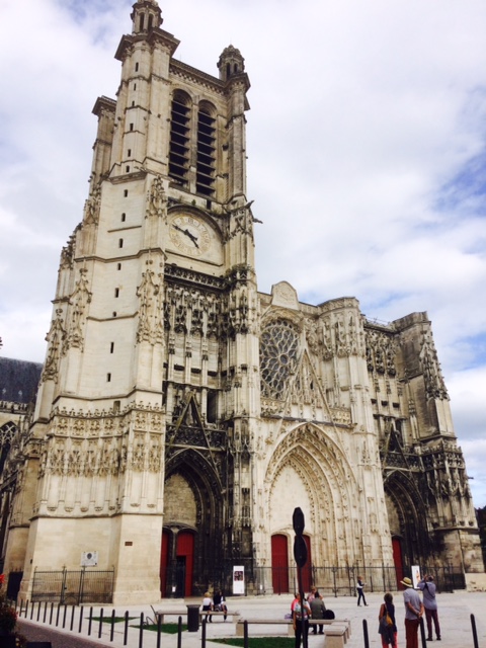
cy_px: 324
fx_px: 543
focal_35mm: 29
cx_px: 243
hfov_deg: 48.2
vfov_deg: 61.7
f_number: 2.2
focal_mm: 4.15
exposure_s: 1/2415
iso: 32
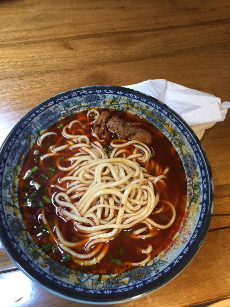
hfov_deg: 48.2
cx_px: 115
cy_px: 154
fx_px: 257
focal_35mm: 29
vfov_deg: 61.7
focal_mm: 4.15
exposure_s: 1/33
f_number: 2.2
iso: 80
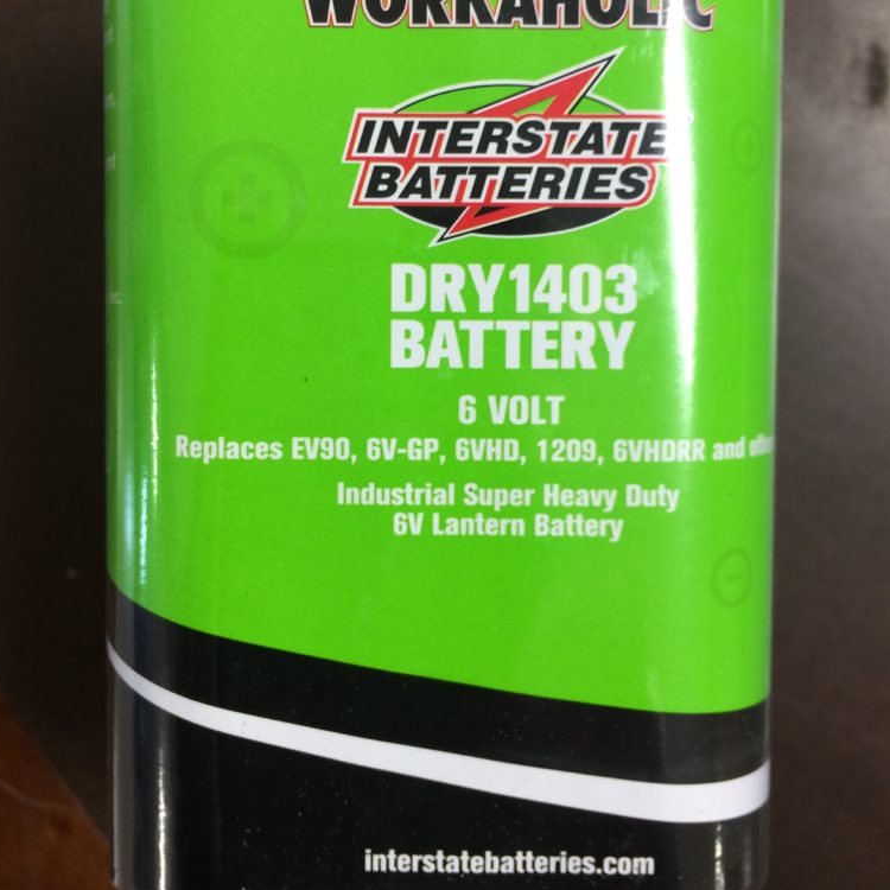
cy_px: 342
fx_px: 1018
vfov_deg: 46.9
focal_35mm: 35
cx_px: 438
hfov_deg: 47.2
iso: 40
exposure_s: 1/30
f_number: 2.2
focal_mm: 4.15
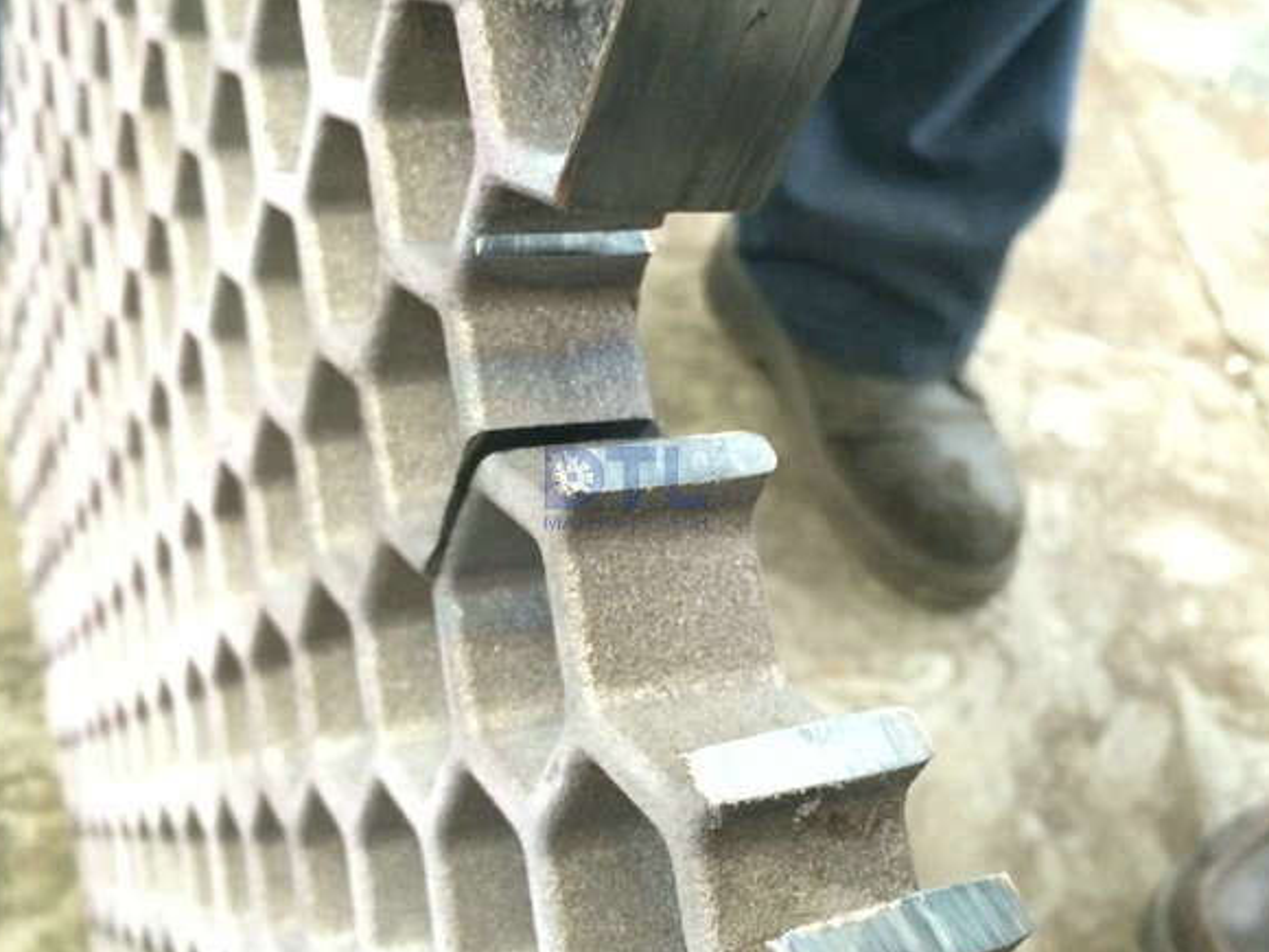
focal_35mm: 30
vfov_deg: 46.8
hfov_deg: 60.0
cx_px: 626
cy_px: 488
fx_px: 1100
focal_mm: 4.15
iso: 400
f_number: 2.2
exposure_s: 1/15
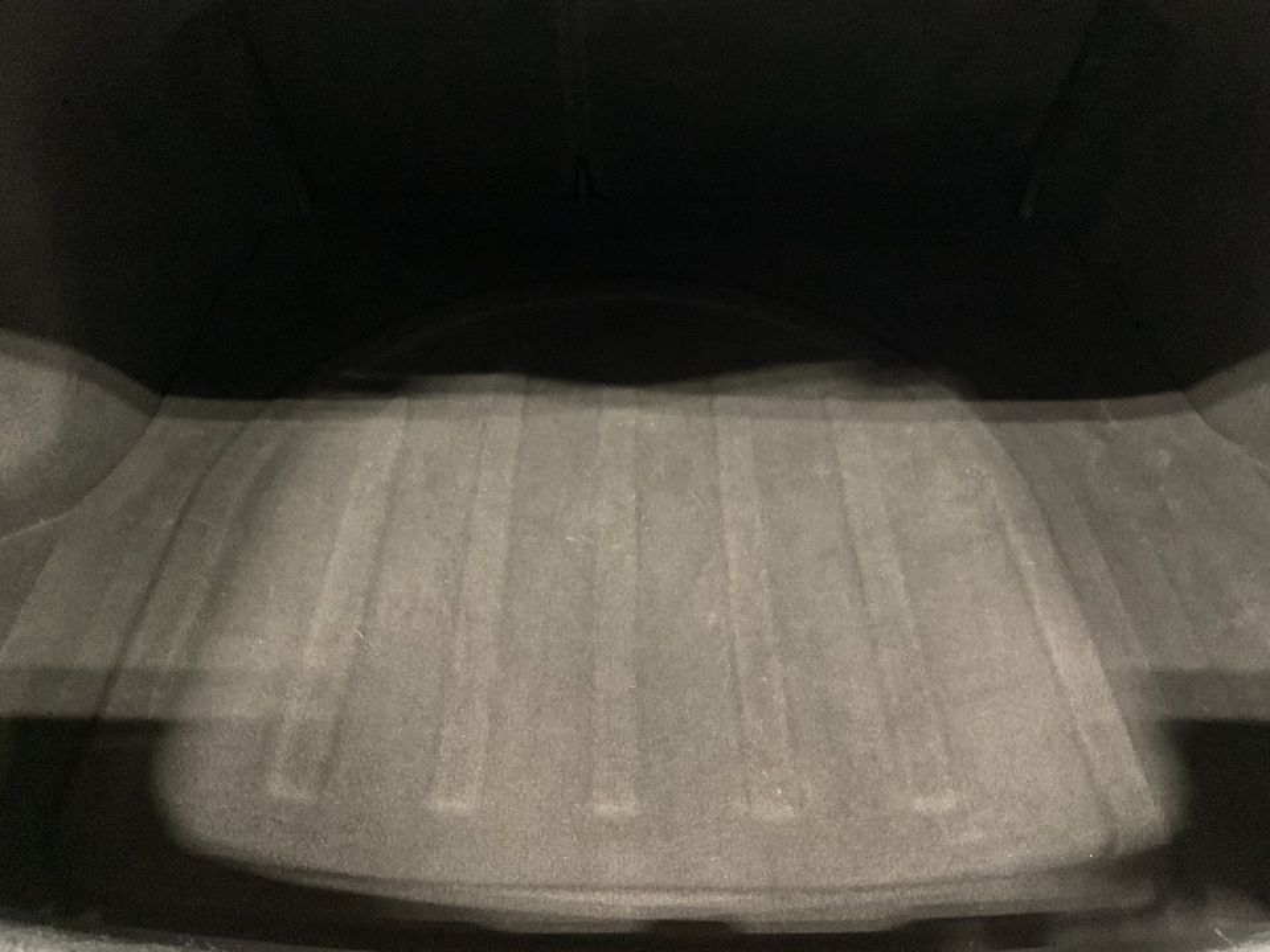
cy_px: 476
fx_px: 1064
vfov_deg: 48.2
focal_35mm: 29
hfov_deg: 61.7
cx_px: 635
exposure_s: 1/30
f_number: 1.8
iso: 500
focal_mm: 3
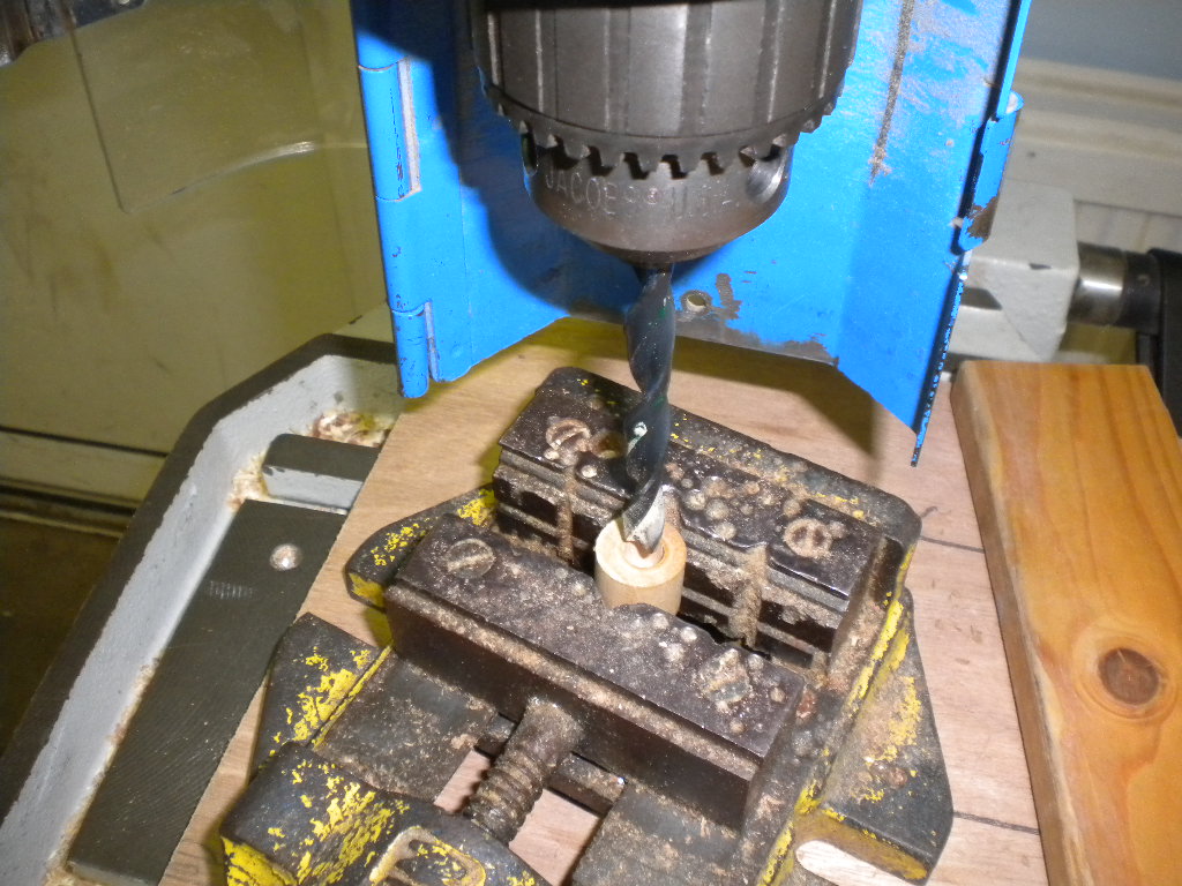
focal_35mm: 35
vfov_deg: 40.7
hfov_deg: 52.6
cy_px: 443
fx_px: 1195
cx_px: 591
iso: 400
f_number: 4.6
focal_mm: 6.3
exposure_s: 1/30
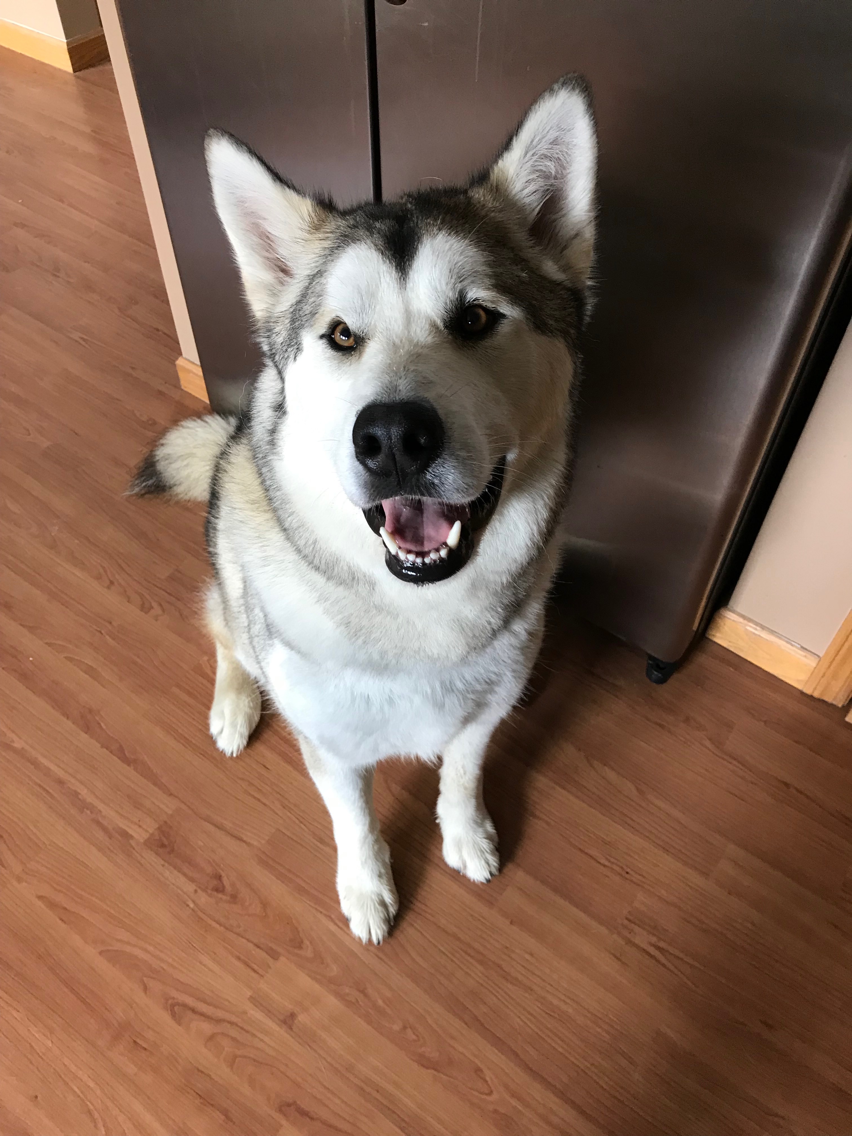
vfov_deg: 63.4
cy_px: 568
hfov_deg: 49.7
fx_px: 919
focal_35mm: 28
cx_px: 426
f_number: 1.8
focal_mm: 3.99
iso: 40
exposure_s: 1/20
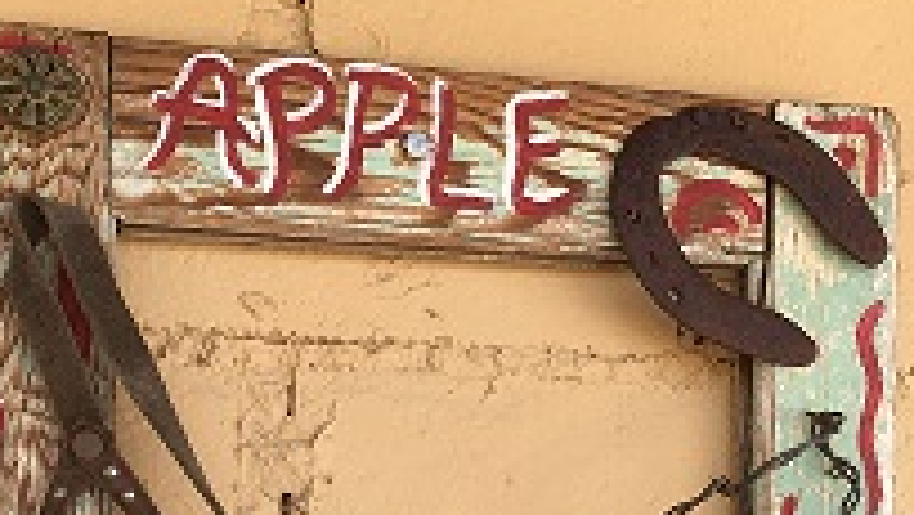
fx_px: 1503
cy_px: 690
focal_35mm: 62
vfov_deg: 18.0
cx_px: 345
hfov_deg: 33.7
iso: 25
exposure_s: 1/197
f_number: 2.2
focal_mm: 4.15
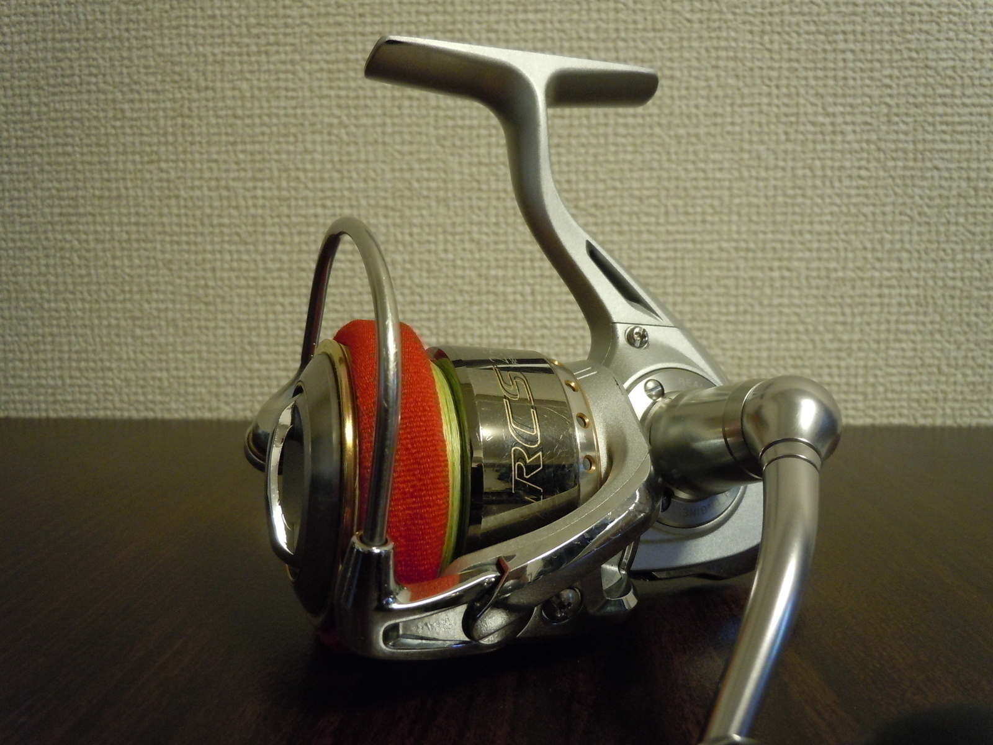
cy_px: 372
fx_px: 803
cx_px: 496
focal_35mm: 28
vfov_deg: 49.7
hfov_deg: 63.4
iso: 400
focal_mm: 5
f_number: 3.7
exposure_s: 1/10
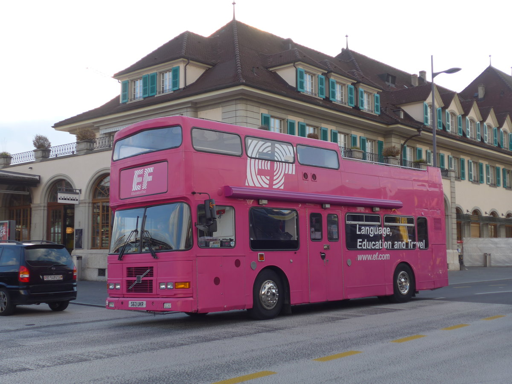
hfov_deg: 41.2
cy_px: 192
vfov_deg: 31.5
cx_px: 256
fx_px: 680
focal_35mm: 46
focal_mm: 9.5
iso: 80
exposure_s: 1/400
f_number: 3
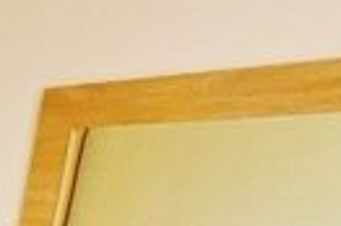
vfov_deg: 13.4
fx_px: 691
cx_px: -350
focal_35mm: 73
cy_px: 548
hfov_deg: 18.1
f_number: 2.2
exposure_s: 1/50
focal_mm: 1.7
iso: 400
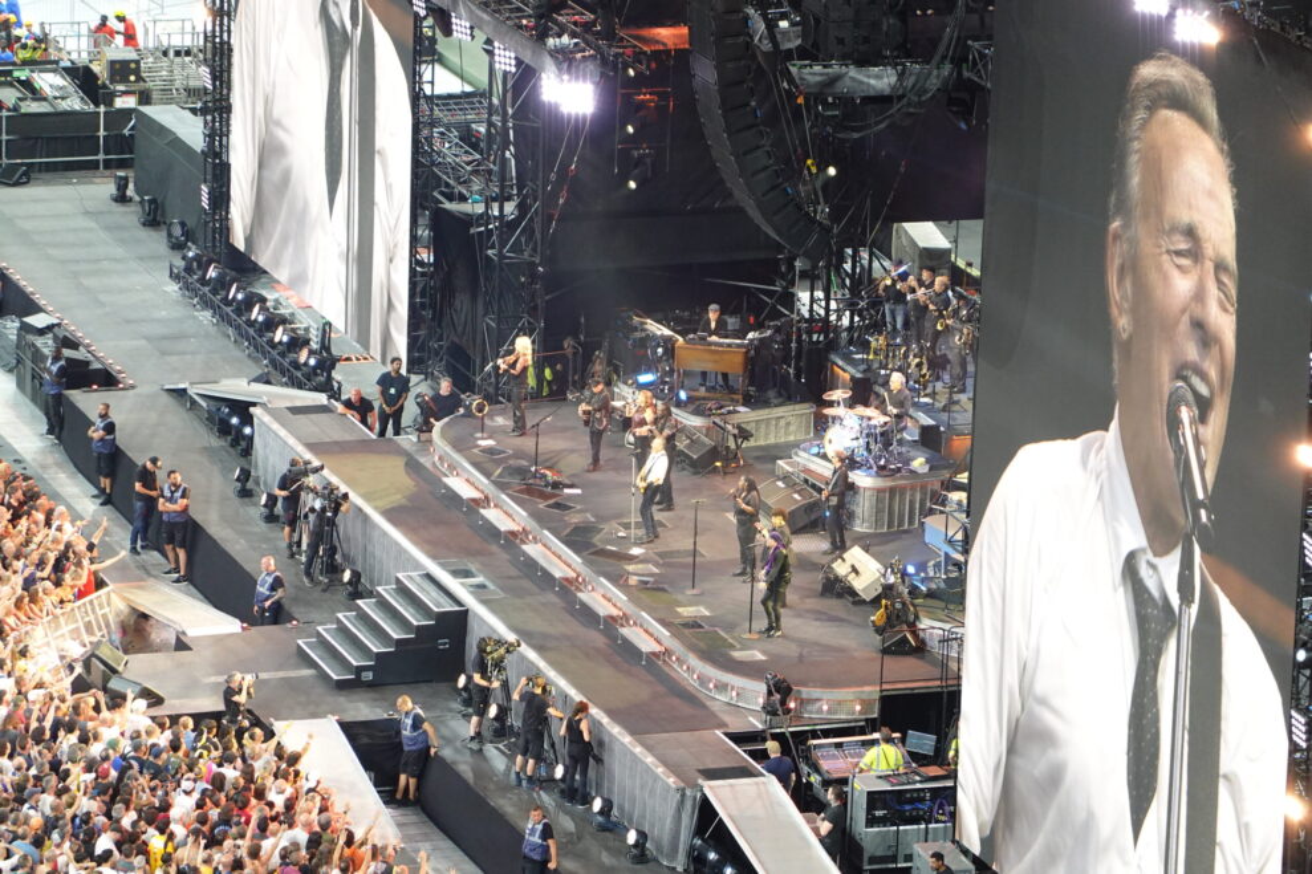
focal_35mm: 200
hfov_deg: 10.3
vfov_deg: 6.9
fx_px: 7287
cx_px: 656
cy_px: 437
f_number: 4.5
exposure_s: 1/60
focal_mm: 72
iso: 800
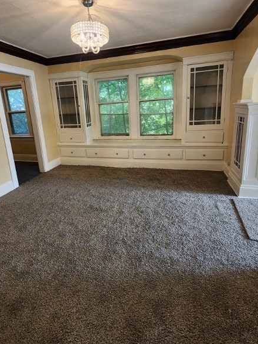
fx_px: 169
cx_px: 118
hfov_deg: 74.6
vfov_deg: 90.5
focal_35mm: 17
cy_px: 149
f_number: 2.2
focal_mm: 2.2
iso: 160
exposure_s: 1/60
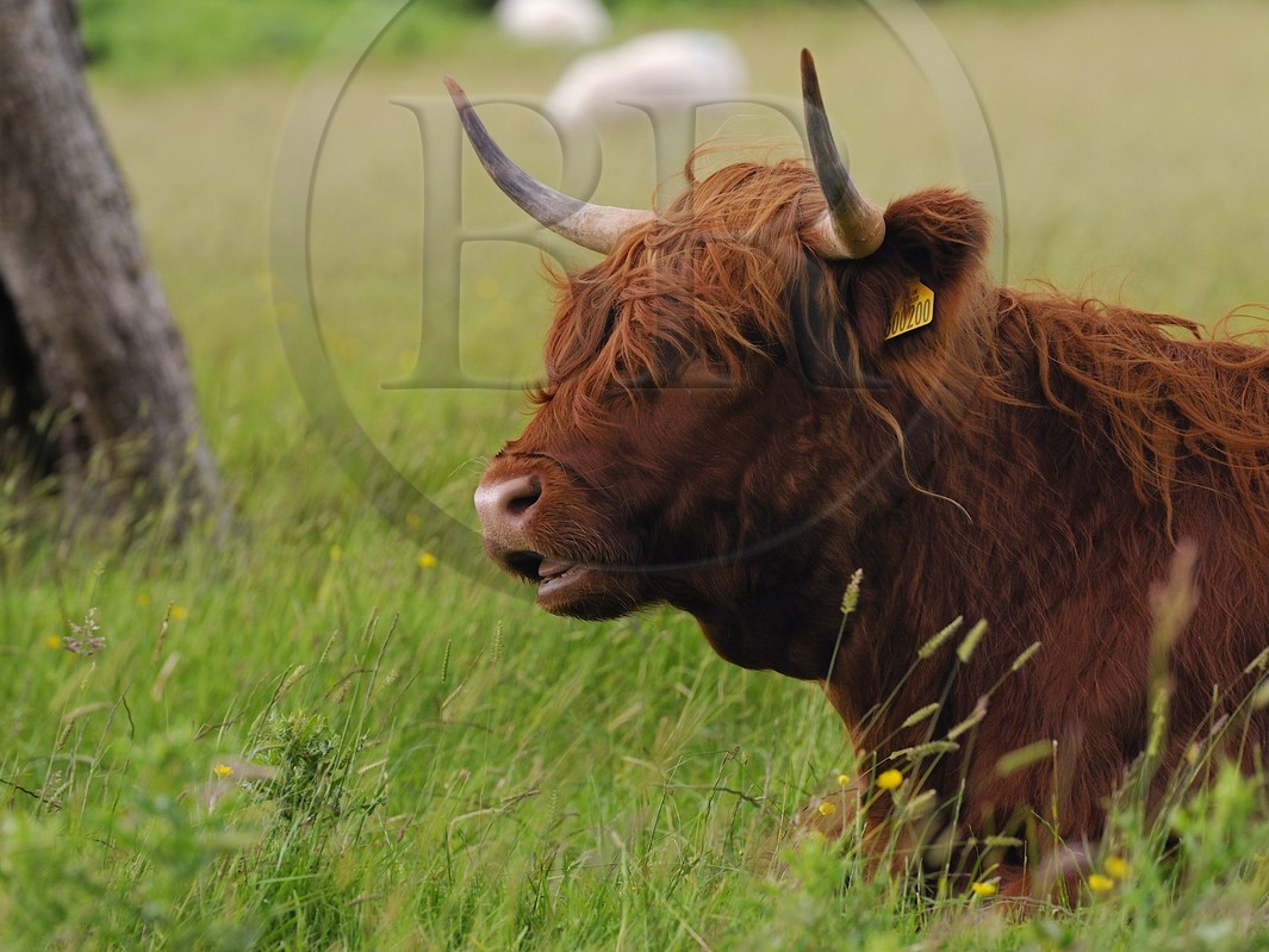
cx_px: 634
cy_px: 243
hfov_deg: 6.9
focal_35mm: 289
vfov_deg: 5.1
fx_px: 10596
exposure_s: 1/250
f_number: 4.5
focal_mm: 200
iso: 400
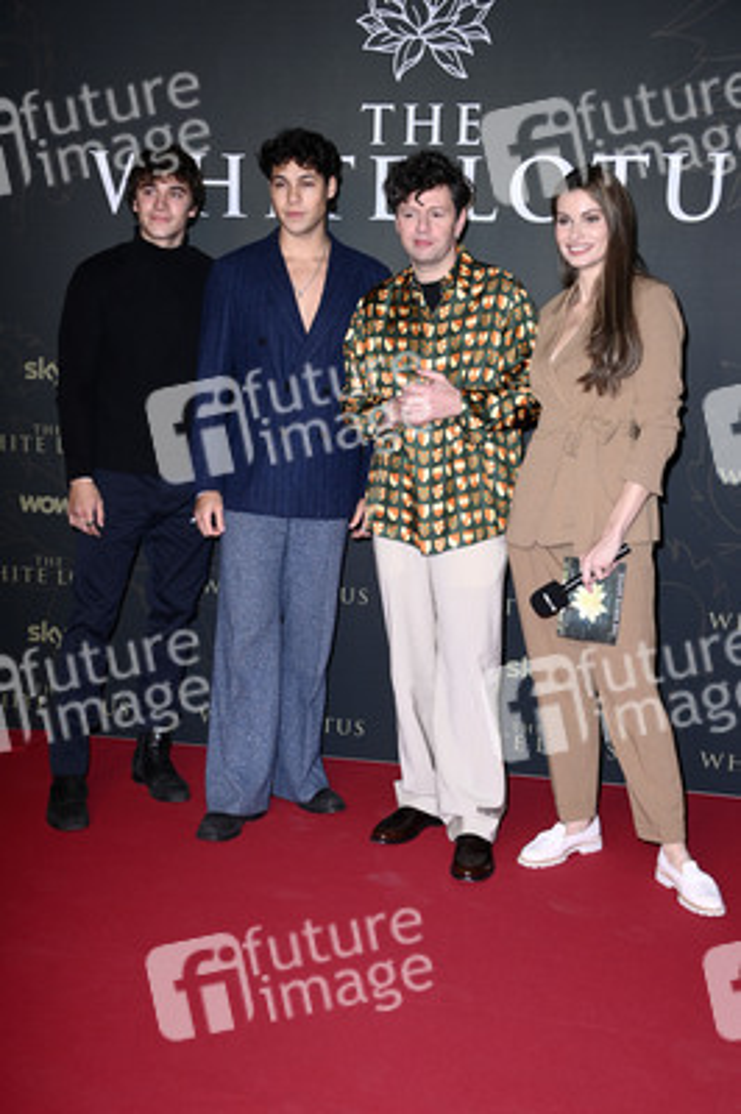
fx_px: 1484
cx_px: 370
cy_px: 557
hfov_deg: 28.0
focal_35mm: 48
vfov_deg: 41.1
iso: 800
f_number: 4.5
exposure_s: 1/200
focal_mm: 48
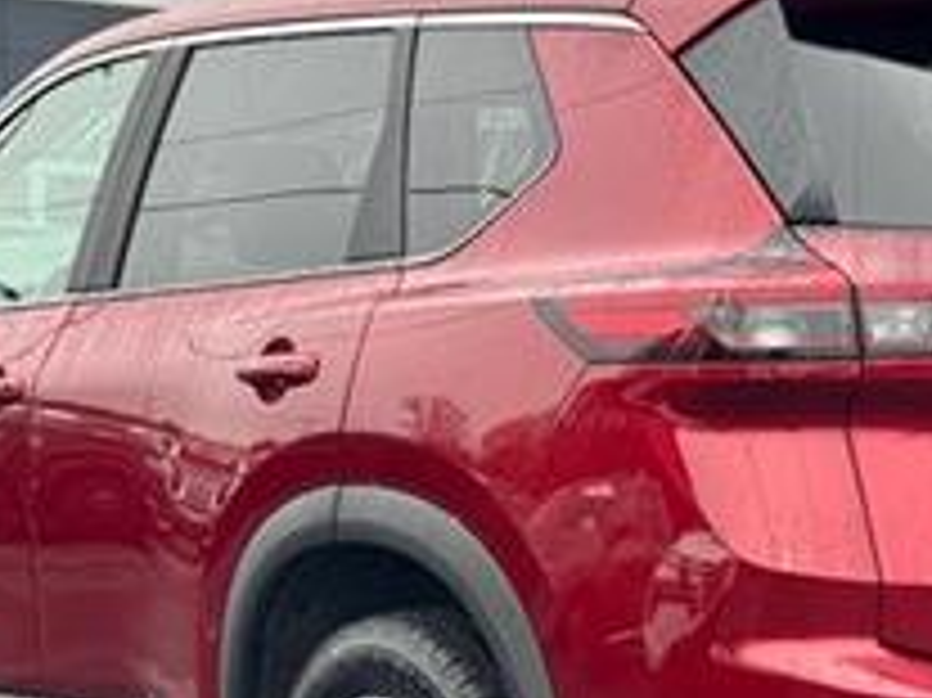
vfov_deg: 12.6
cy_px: 599
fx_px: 3148
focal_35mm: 117
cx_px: 644
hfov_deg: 16.8
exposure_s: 1/381
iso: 64
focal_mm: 6.76
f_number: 1.78
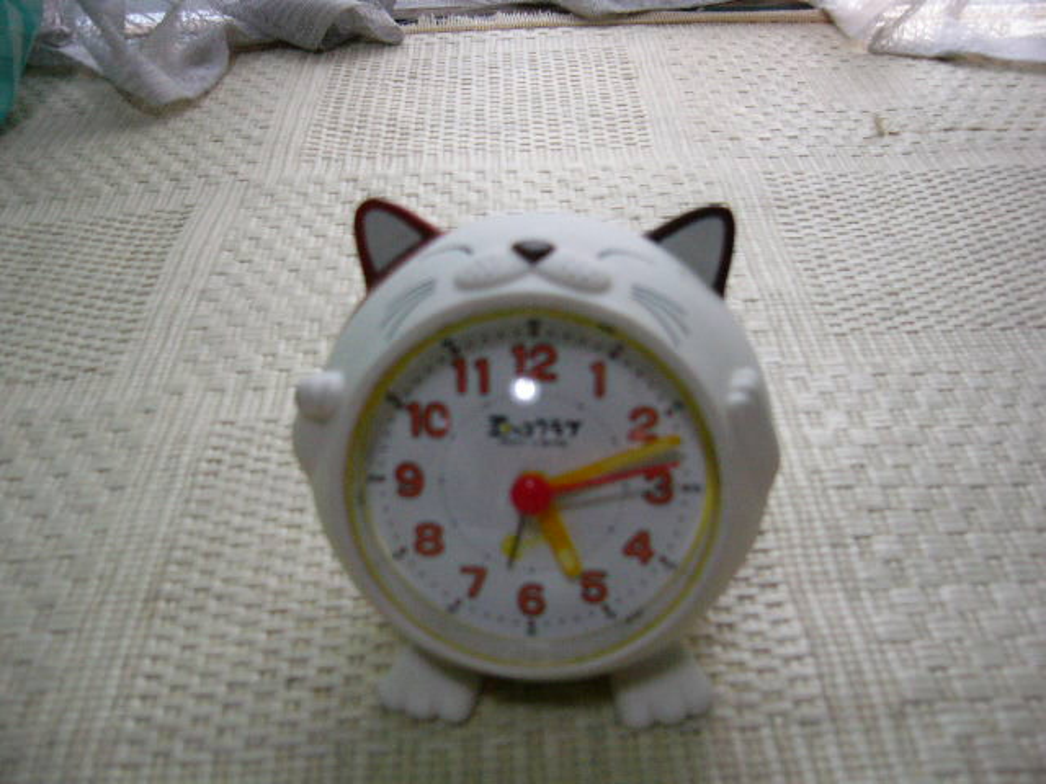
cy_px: 392
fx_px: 1058
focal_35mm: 35
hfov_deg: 52.6
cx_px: 523
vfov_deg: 40.7
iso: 200
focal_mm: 5.8
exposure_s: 1/40
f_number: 2.8
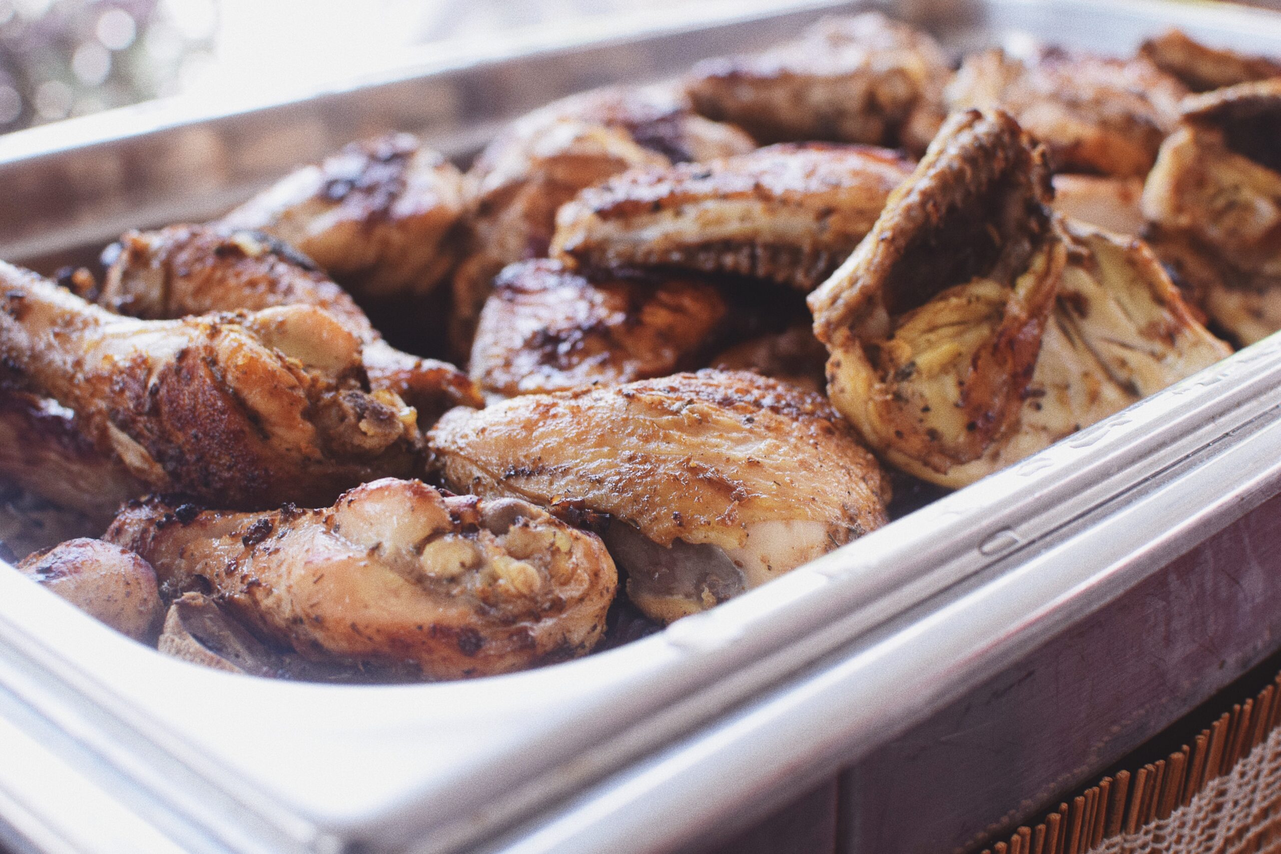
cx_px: 640
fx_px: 1868
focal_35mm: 52
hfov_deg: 37.8
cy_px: 427
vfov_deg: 25.8
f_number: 5.6
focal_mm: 35
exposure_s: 1/125
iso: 400
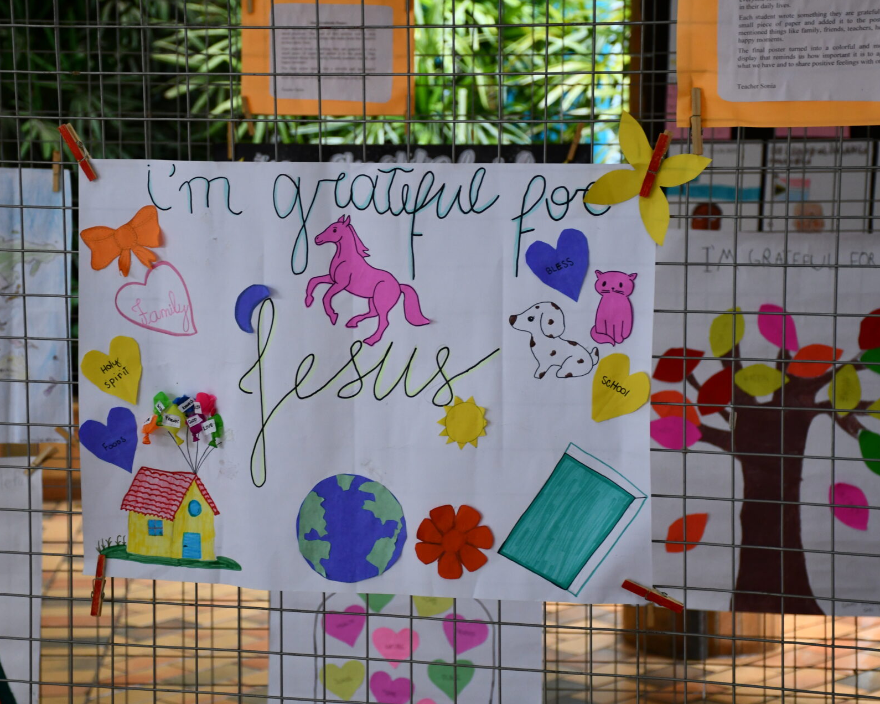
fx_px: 2214
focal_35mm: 85
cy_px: 350
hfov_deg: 22.5
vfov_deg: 18.1
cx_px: 386
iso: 1000
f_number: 4.8
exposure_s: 1/125
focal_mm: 50
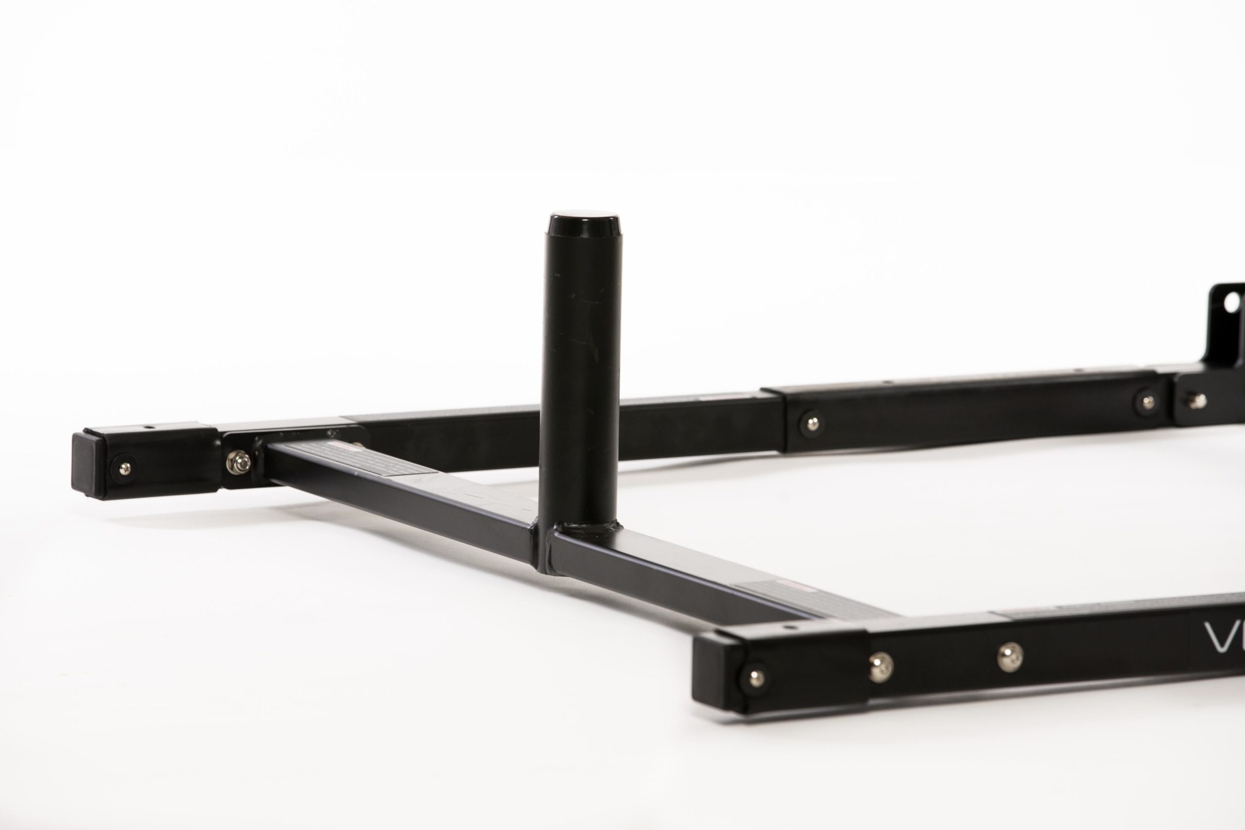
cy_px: 415
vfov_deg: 6.9
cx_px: 622
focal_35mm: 200
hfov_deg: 10.3
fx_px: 6918
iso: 800
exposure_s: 1/160
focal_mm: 200
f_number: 8
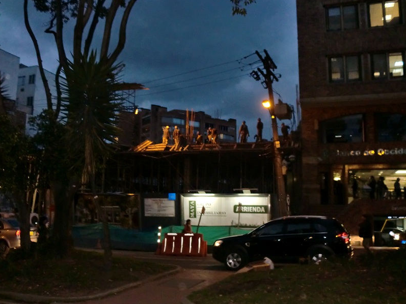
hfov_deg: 51.3
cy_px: 150
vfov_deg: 39.7
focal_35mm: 36
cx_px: 198
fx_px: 422
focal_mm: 6.3
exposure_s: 1/40
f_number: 3.1
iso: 400
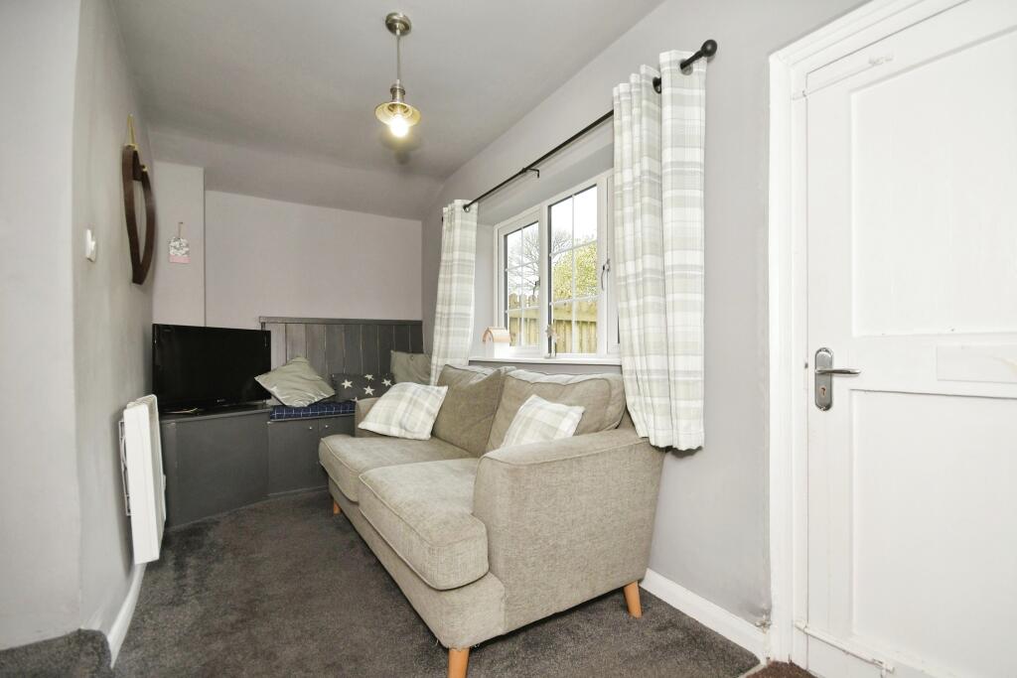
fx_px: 424
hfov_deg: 100.4
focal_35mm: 15
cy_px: 339
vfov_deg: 77.3
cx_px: 508
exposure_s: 1/60
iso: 400
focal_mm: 10
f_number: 8
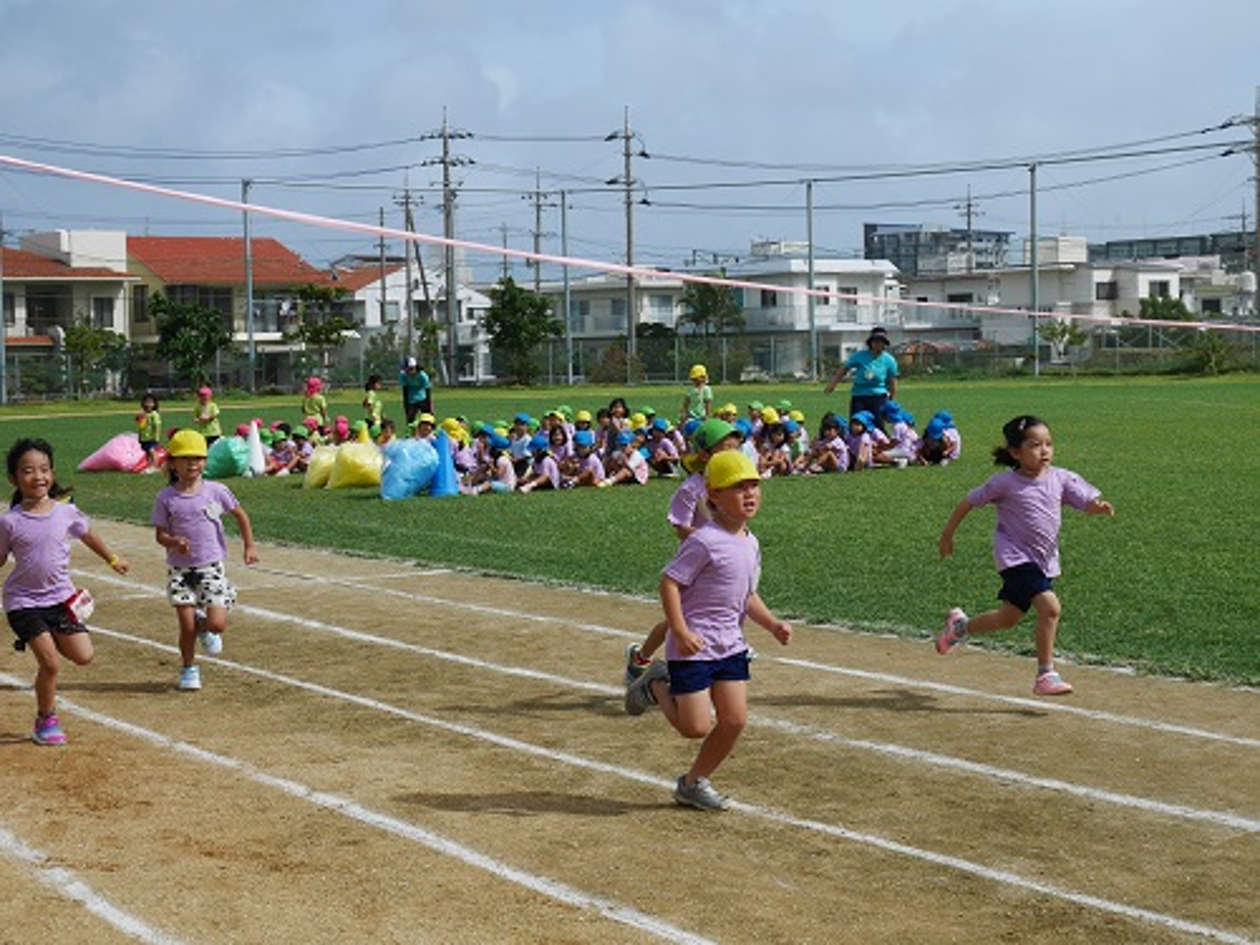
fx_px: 2330
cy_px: 472
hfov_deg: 30.3
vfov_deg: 22.9
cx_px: 630
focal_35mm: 64
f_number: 10
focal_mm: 32
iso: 200
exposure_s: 1/500
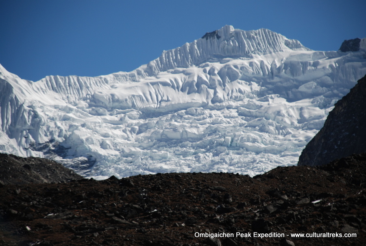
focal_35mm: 202
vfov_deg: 6.8
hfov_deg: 10.1
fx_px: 2062
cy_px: 123
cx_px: 183
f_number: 5.6
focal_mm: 135
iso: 100
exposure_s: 1/640
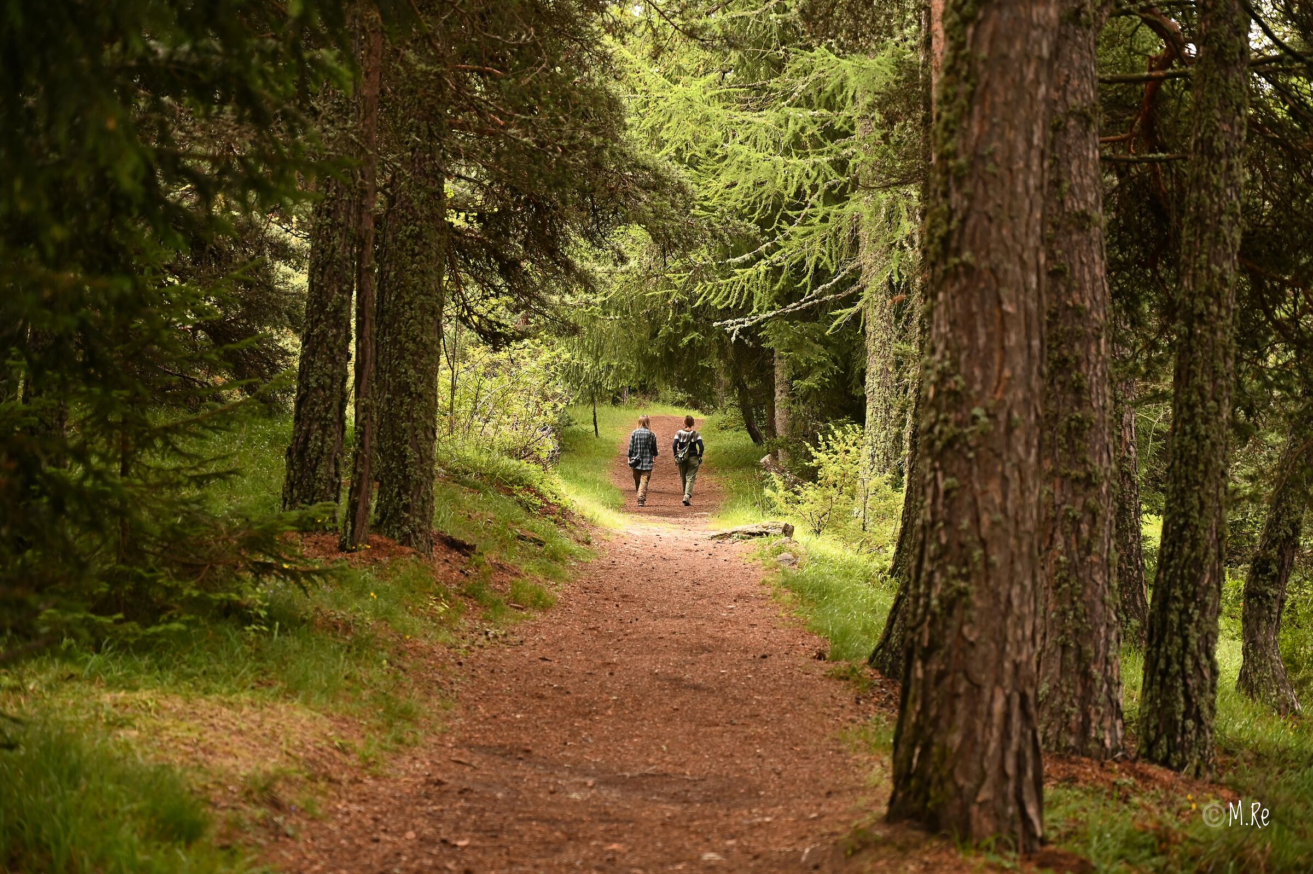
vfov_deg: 19.4
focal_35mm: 70
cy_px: 437
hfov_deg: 28.9
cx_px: 656
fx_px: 2551
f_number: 4.5
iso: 1000
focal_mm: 70
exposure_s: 1/500
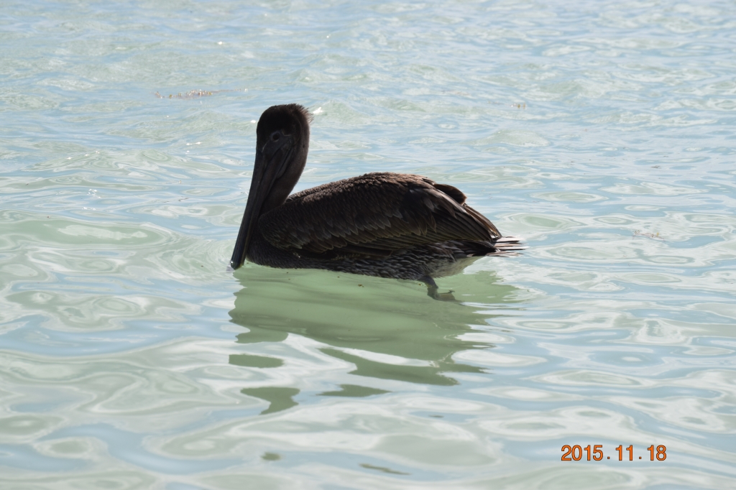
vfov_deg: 5.9
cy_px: 245
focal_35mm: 232
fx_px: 4752
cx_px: 368
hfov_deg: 8.9
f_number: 10
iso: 200
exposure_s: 1/800
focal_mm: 155
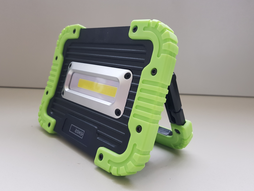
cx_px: 119
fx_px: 205
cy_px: 93
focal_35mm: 28
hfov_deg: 63.4
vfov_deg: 49.7
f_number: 1.7
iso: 200
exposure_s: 1/11
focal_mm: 4.2
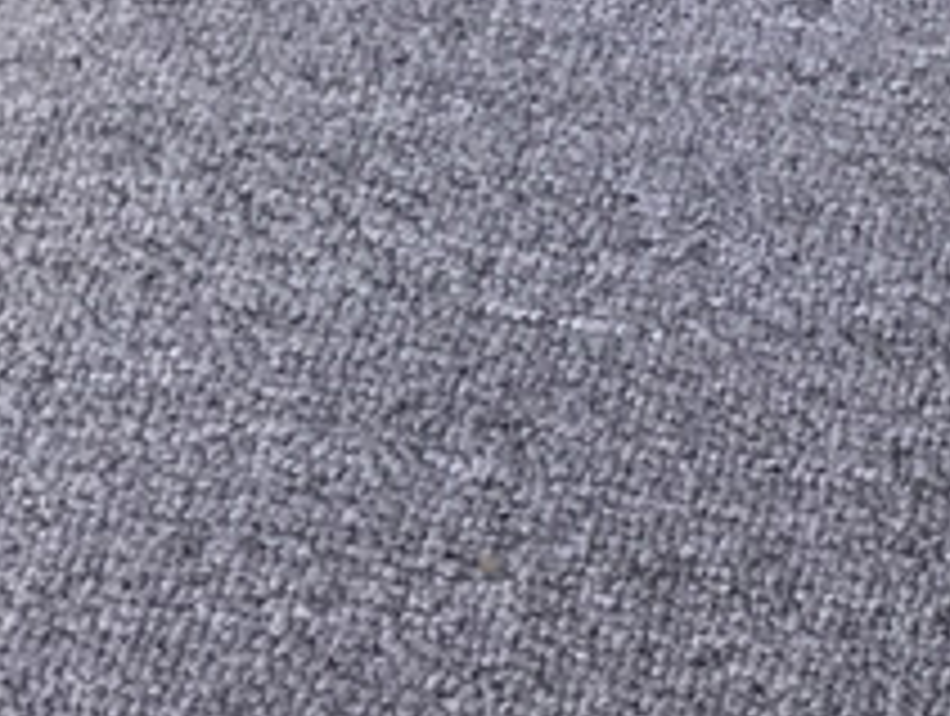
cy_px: 1335
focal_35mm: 132
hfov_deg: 12.8
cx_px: 1954
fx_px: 3629
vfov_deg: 10.5
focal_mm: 3.3
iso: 25
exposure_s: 1/111
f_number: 2.4
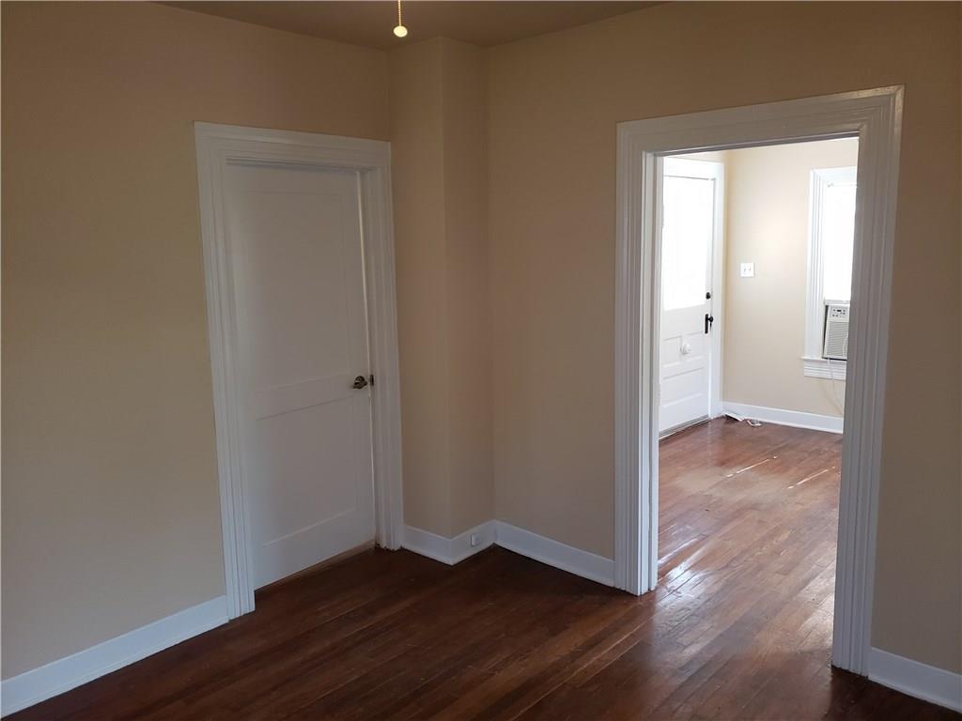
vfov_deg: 53.1
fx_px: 723
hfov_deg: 67.3
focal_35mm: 26
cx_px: 481
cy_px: 360
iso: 200
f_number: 1.5
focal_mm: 4.3
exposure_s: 1/120
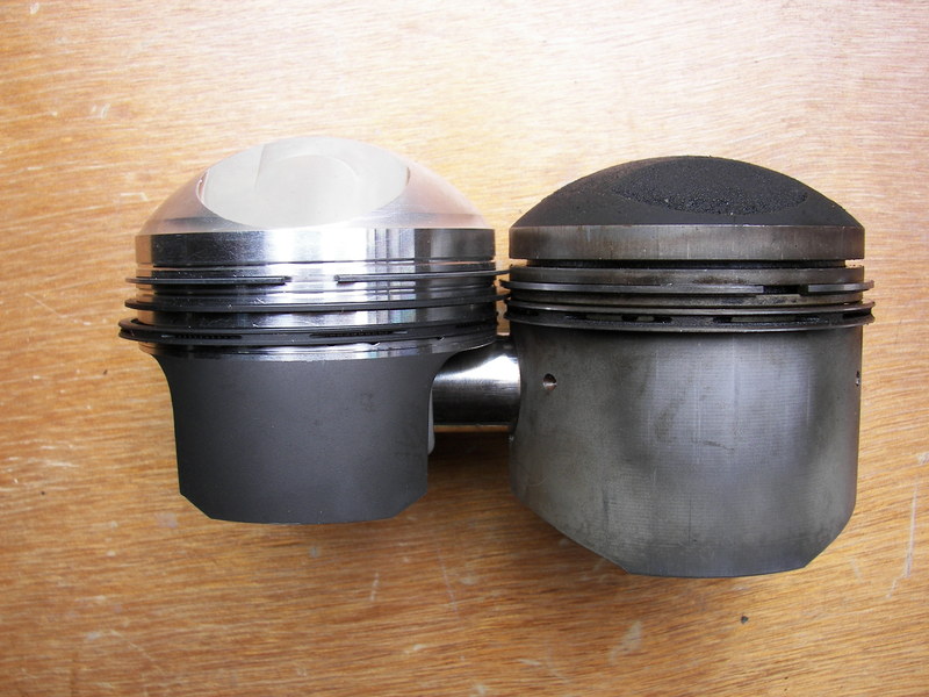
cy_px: 348
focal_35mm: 36
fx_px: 966
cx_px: 464
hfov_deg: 51.4
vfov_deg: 39.7
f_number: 2.8
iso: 50
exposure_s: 1/60
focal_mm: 6
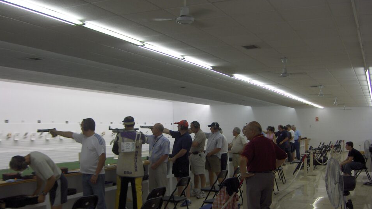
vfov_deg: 27.6
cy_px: 131
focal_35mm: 43
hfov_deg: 47.4
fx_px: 424
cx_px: 187
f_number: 2.8
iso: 200
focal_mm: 8
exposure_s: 1/81
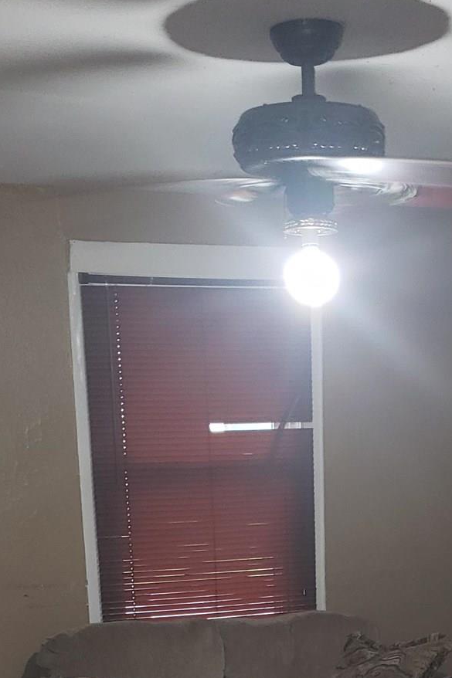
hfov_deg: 19.0
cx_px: 345
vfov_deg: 25.9
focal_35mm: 71
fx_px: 1338
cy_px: 775
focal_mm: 4.3
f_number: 1.5
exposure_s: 1/24
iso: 100
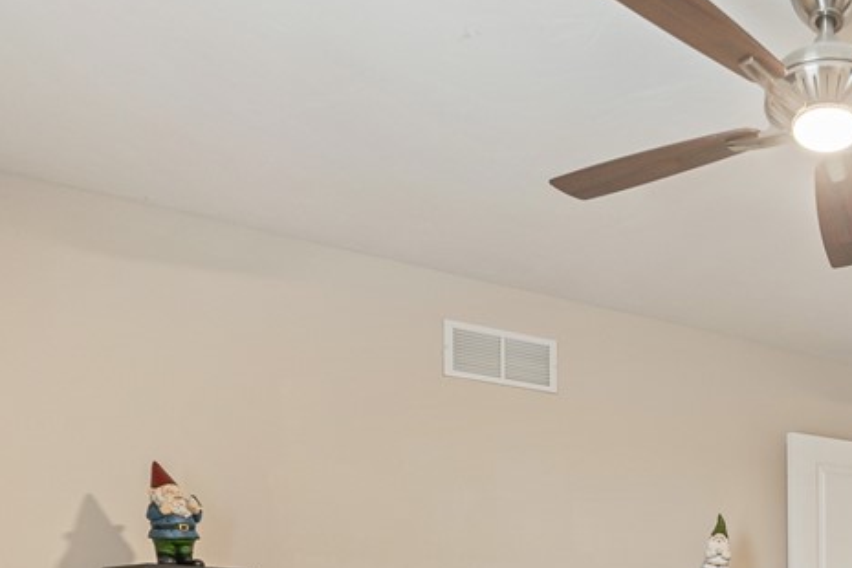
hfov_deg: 48.0
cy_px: 639
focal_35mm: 35
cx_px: 788
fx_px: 828
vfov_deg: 32.7
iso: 1000
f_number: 2.8
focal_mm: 15
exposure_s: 1/30
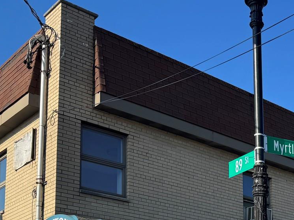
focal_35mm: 66
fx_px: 561
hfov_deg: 27.4
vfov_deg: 20.6
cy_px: 274
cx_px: 306
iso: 80
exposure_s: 1/3413
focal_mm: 6.86
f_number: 1.78
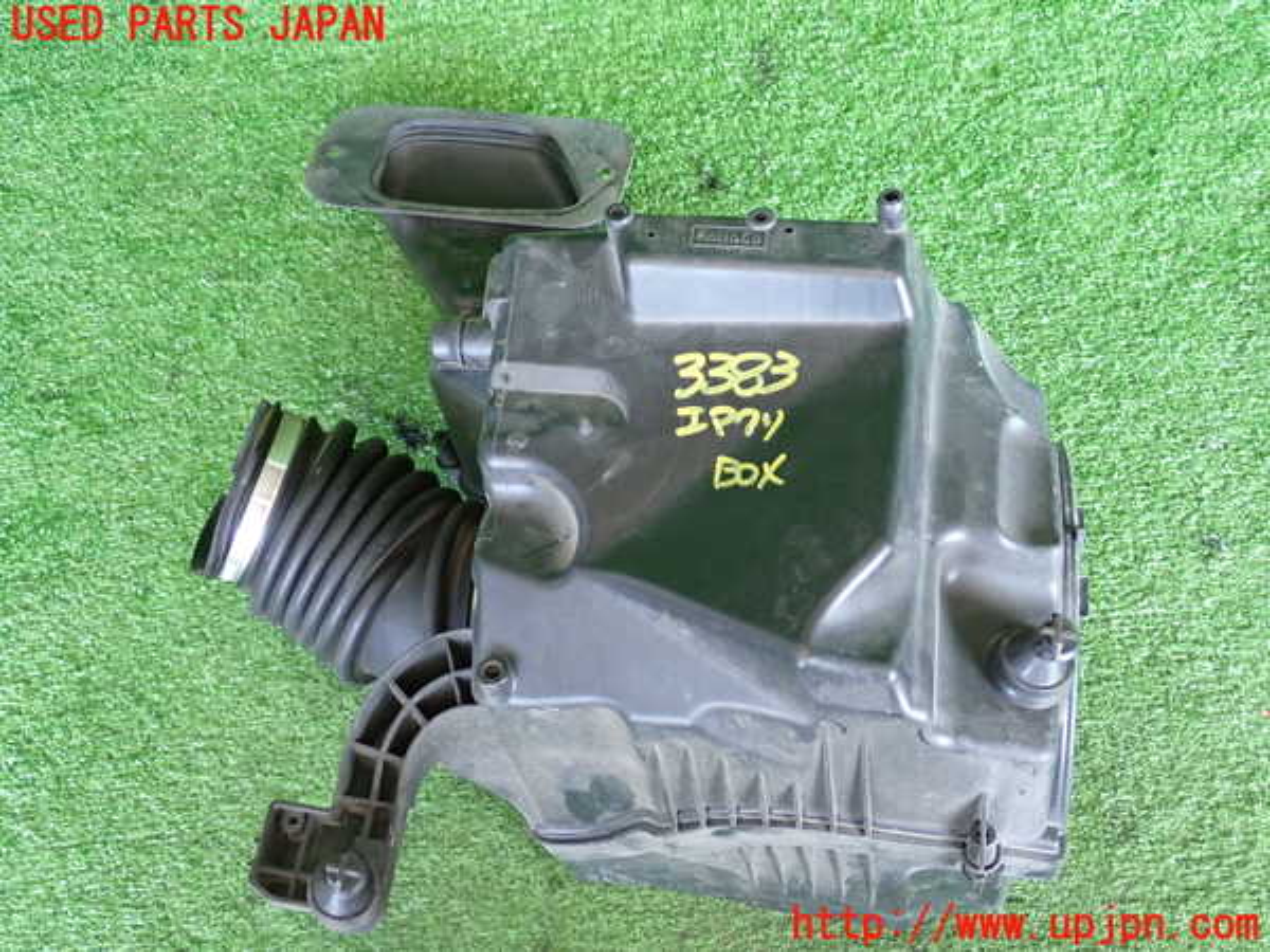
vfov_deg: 37.7
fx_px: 1394
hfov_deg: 49.0
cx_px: 635
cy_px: 476
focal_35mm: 38
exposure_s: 1/40
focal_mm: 6.83
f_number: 2.7
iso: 400
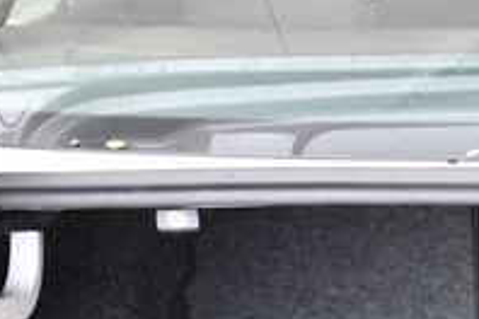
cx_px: 602
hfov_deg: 15.2
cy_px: 433
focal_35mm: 129
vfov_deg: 10.4
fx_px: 1716
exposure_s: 1/125
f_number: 5.6
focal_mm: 27
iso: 2500
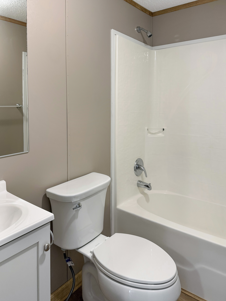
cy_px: 150
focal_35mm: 24
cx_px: 113
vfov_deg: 71.6
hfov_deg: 56.8
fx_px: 209
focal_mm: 6.76
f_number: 1.78
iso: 200
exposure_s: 1/60
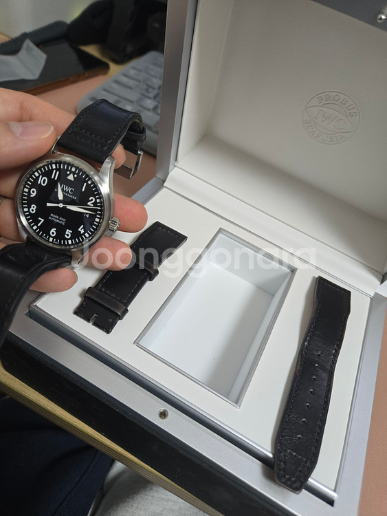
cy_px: 258
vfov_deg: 73.9
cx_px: 194
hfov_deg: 58.9
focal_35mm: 23
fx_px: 343
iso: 200
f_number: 1.8
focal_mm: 5.4
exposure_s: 1/120
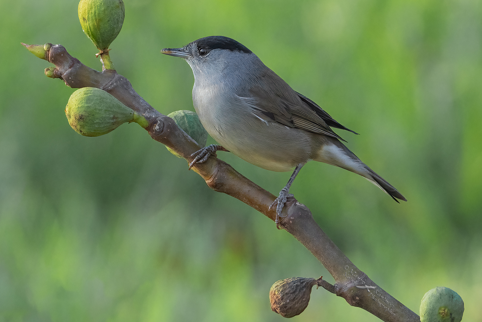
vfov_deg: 1.2
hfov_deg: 1.8
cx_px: 185
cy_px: 143
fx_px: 15505
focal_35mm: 1158
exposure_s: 1/1000
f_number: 8
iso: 3200
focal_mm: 600
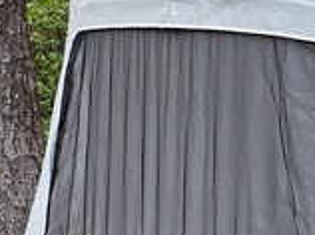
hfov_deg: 11.1
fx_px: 1381
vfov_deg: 9.6
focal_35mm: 152
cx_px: 744
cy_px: 263
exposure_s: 1/267
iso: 50
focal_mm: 5
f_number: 1.8
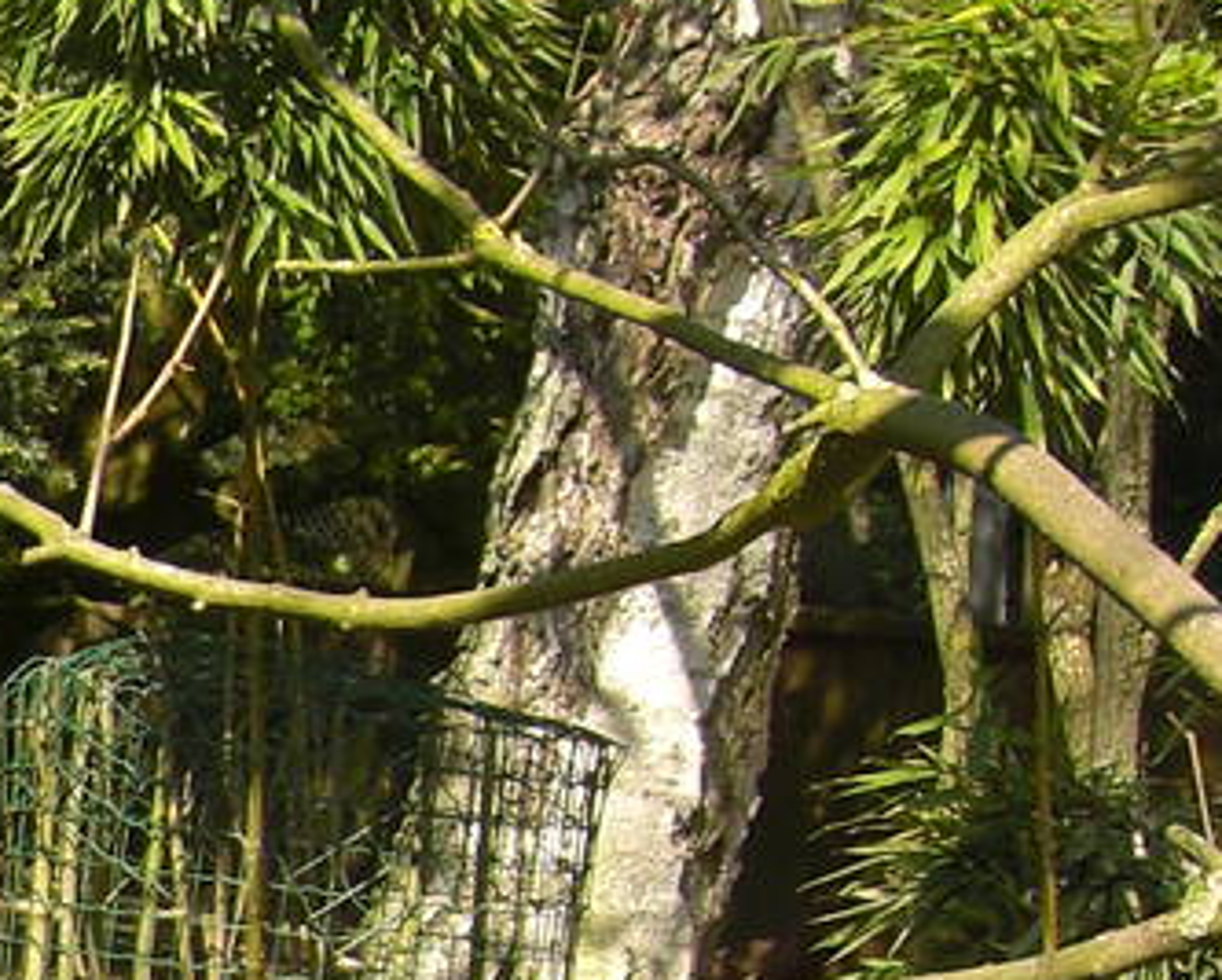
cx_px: -1523
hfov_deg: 9.8
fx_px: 6443
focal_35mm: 178
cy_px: 1589
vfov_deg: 8.5
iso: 80
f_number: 4
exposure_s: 1/320
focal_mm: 7.9
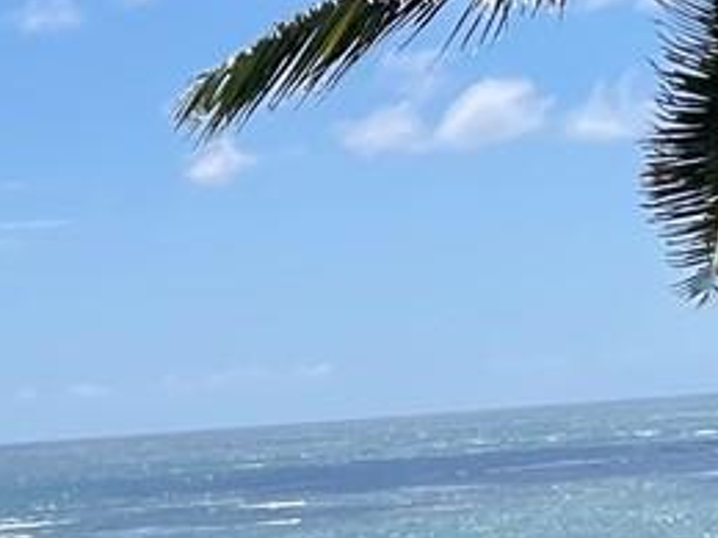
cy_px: 883
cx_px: -52
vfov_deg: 9.0
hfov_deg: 12.2
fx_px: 3319
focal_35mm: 160
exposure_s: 1/3861
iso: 32
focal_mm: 4.2
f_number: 1.6
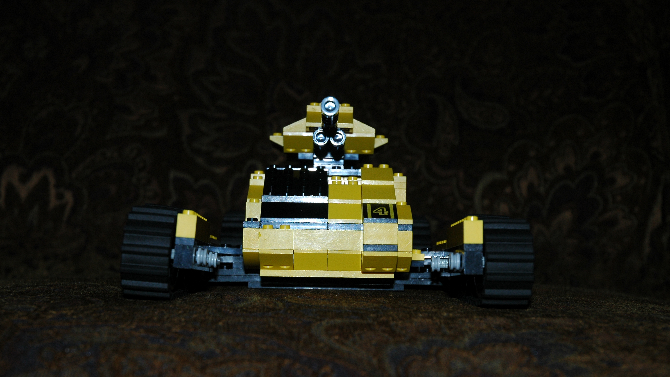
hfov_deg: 29.0
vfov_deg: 16.5
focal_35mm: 73
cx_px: 334
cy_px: 182
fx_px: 1297
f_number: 7.1
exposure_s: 1/125
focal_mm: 46
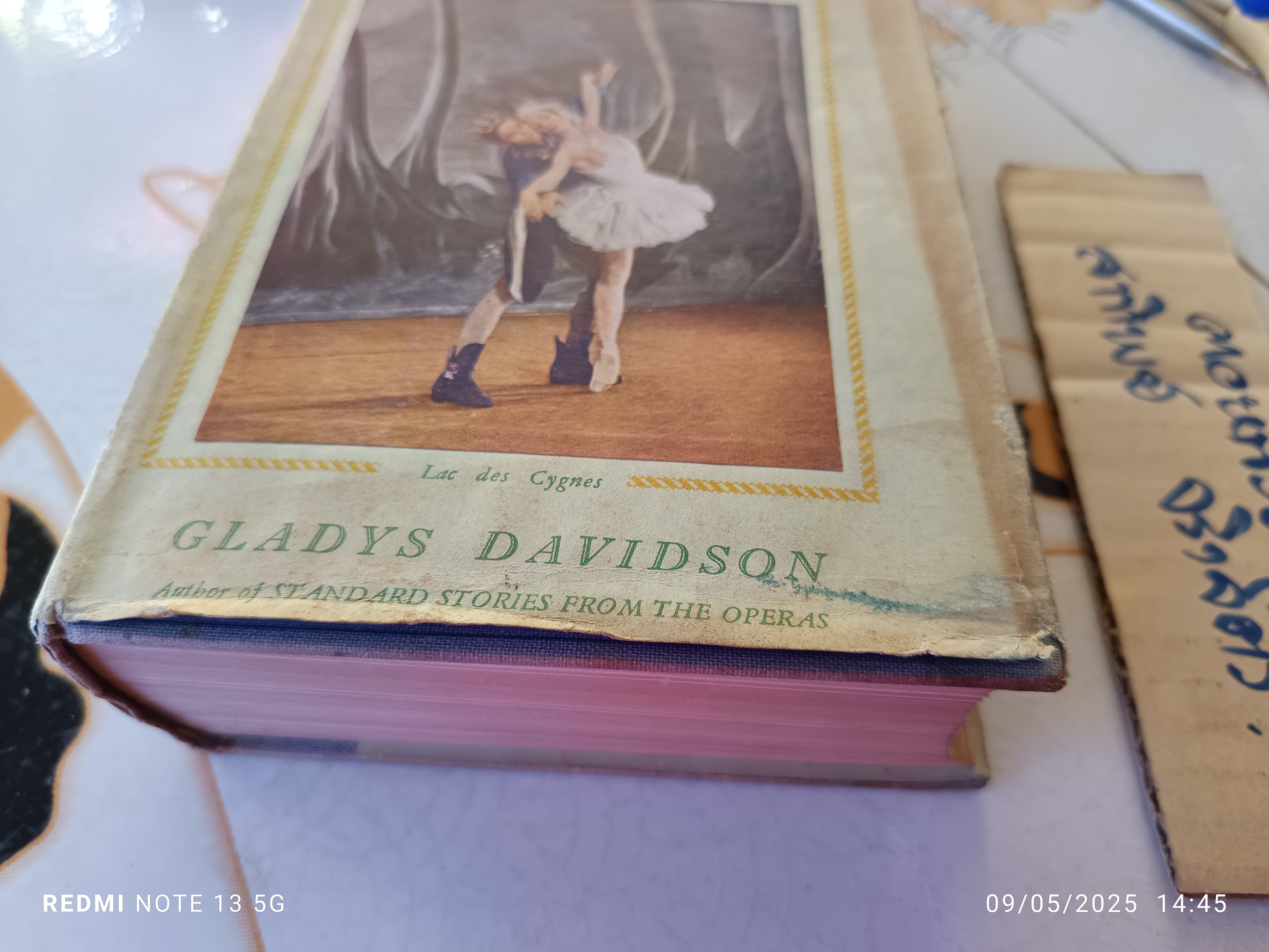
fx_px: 880
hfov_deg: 71.6
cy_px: 476
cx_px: 634
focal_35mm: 24
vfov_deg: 56.8
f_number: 1.7
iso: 397
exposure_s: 1/50
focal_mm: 5.31
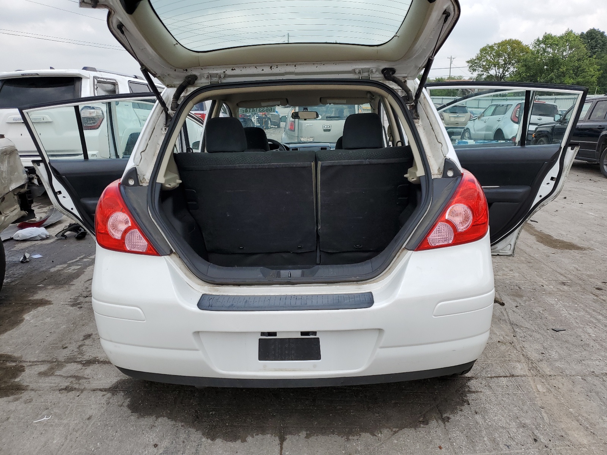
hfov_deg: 67.3
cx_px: 304
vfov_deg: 53.1
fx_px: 456
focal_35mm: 26
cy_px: 228
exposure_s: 1/2000
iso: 50
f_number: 1.5
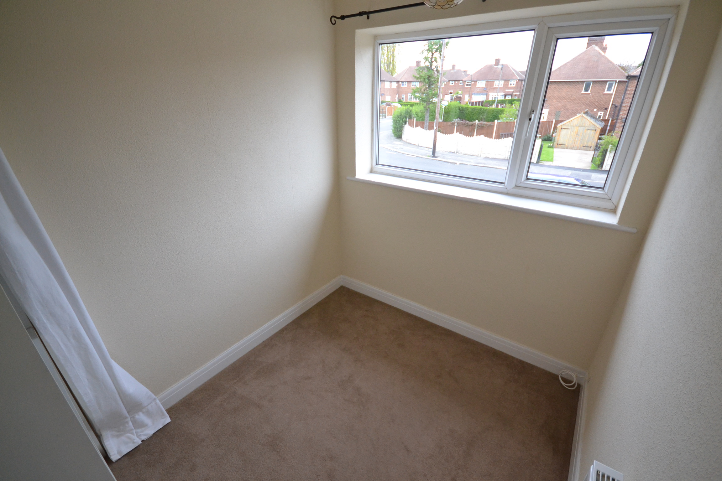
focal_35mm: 15
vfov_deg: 77.3
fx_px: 301
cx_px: 361
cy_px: 240
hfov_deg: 100.4
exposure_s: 1/60
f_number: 4
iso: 1400
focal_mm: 10
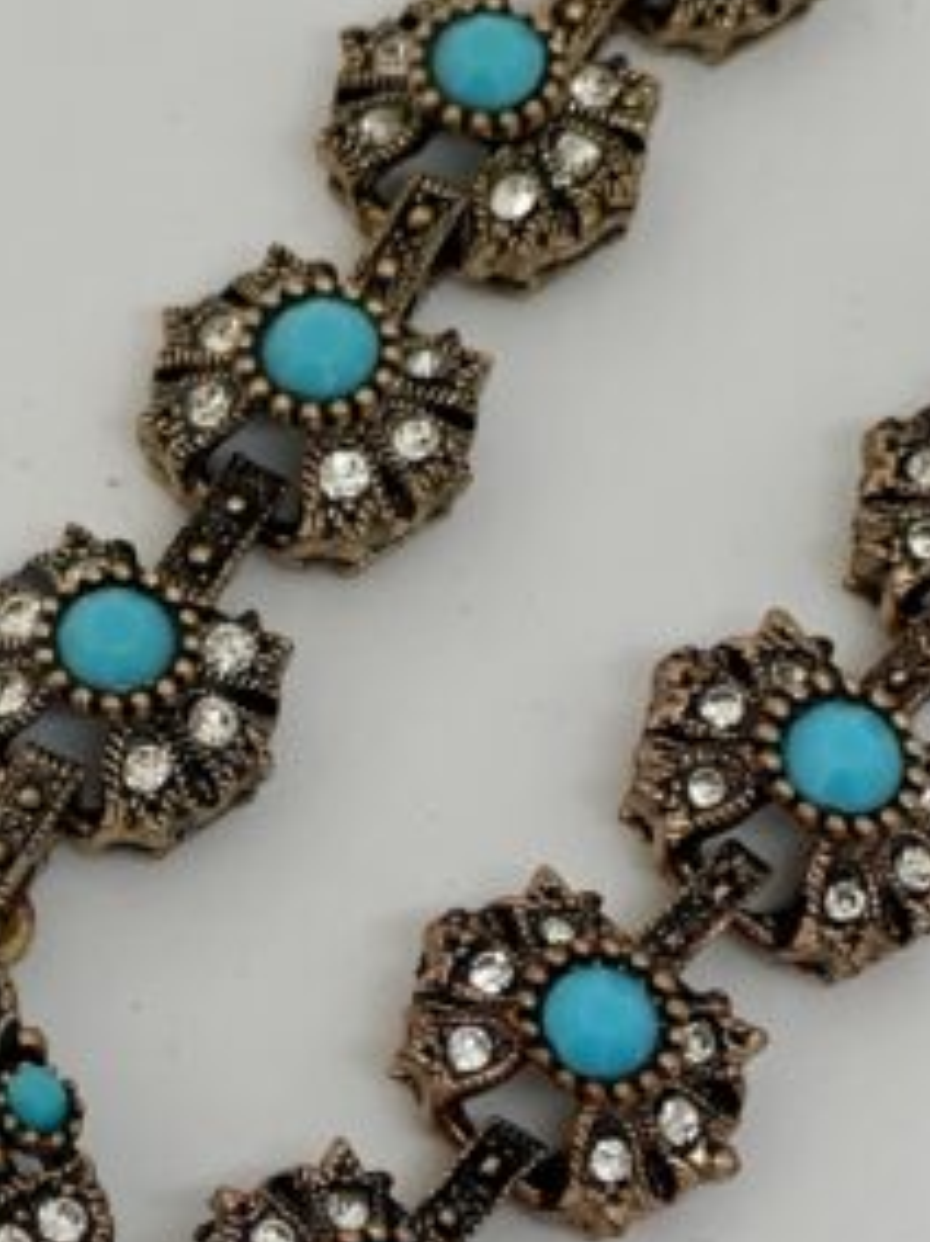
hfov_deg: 9.9
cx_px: -311
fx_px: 5270
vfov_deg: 13.1
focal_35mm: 147
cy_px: 1470
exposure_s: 1/122
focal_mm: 6
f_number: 2
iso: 40
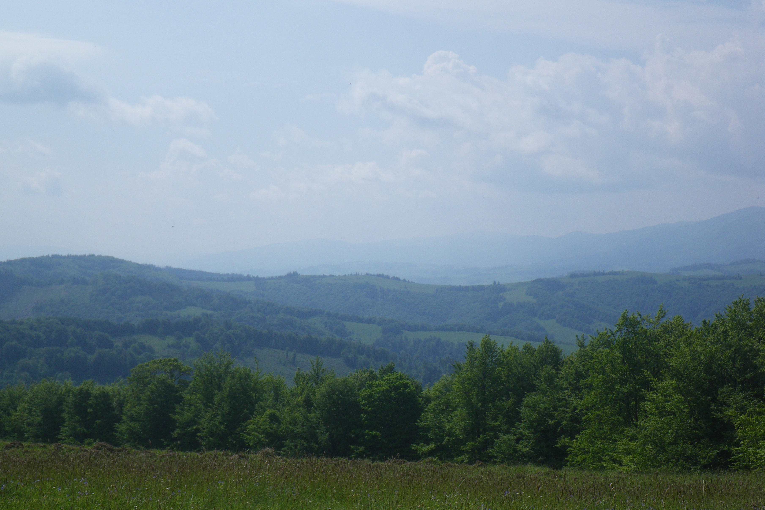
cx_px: 382
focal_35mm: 65
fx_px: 1381
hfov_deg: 31.0
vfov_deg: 20.9
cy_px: 278
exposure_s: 1/640
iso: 64
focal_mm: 11.1
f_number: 5.5
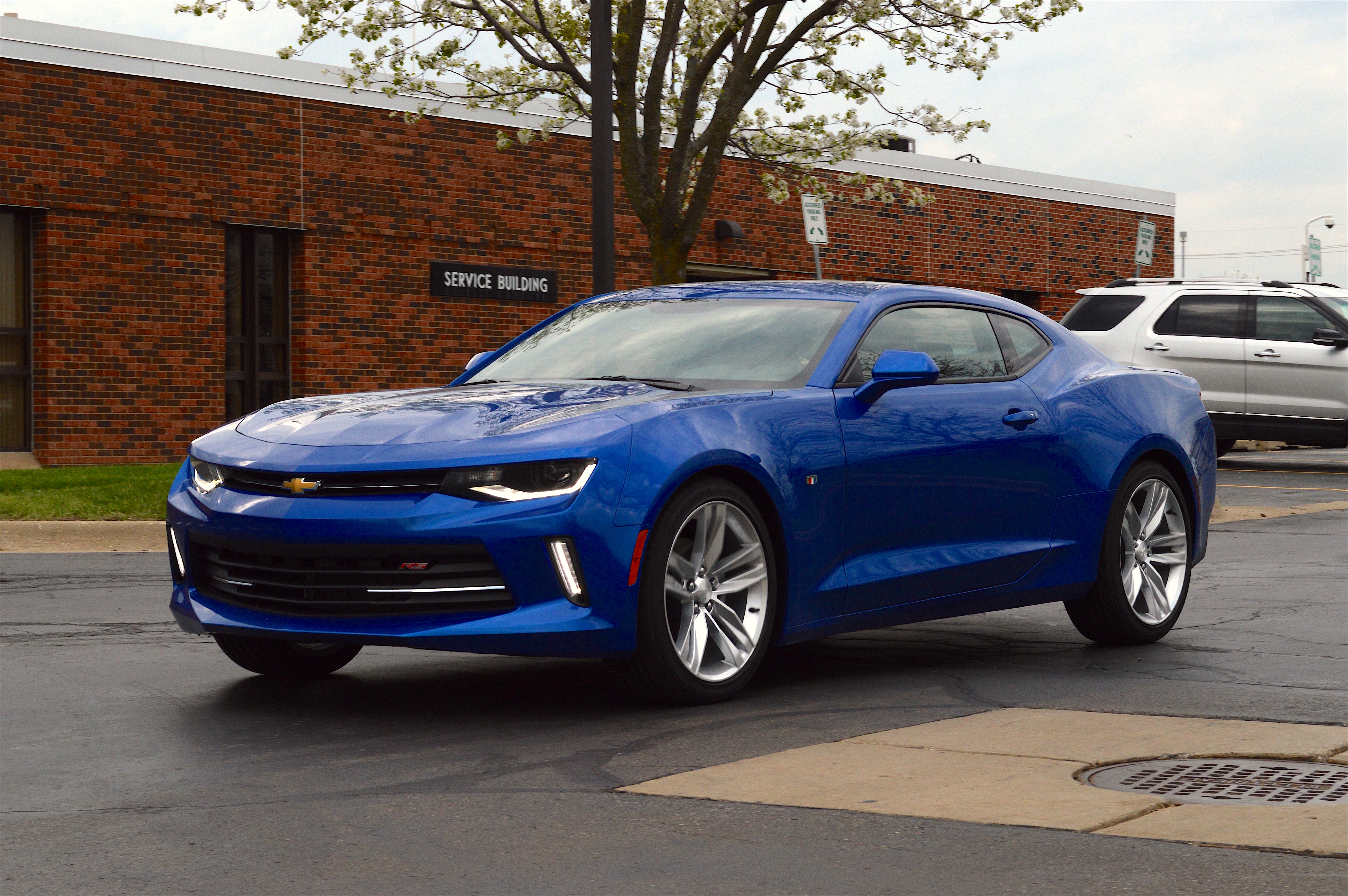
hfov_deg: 24.6
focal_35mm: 82
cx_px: 674
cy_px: 448
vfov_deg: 16.5
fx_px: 3086
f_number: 14
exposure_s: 1/320
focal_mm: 55
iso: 360
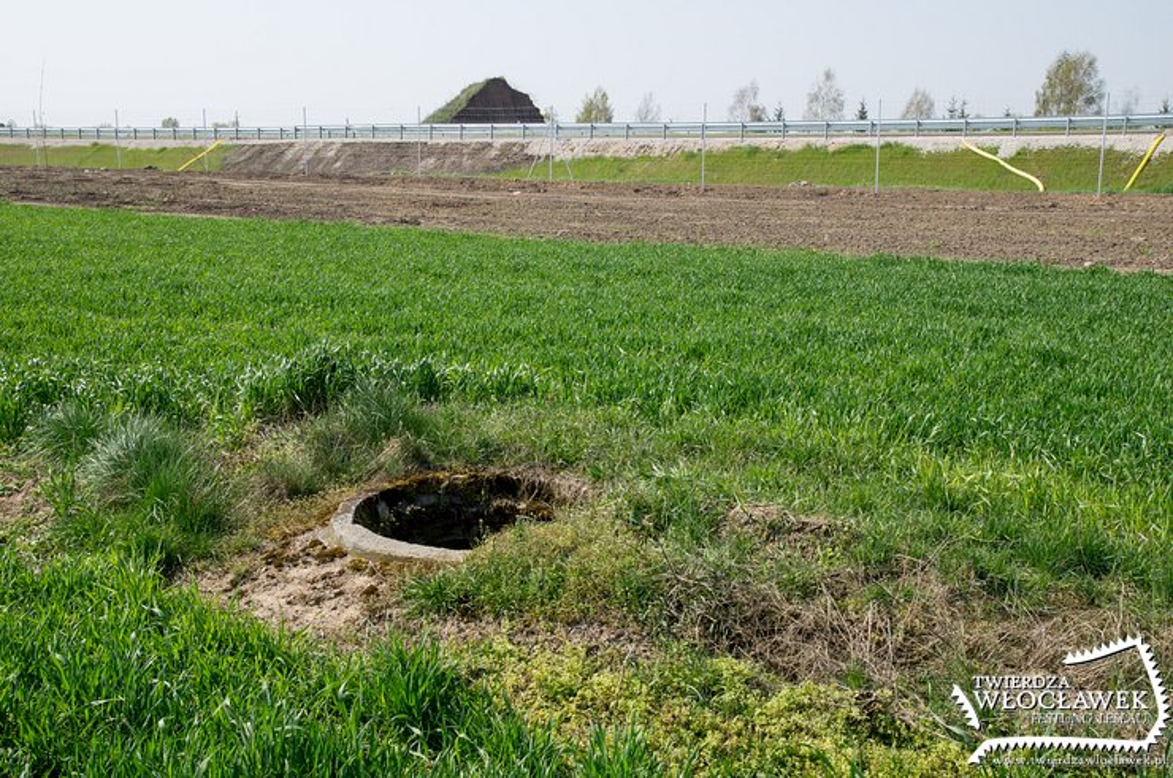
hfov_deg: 49.6
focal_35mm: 39
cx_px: 586
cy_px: 389
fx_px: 1269
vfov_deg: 34.1
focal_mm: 26
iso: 100
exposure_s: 1/200
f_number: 8
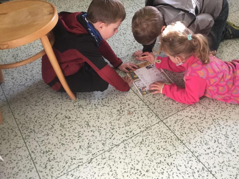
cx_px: 152
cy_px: 90
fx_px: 276
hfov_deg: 46.3
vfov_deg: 36.0
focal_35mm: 40
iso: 32
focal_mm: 3.3
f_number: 2.4
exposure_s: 1/33
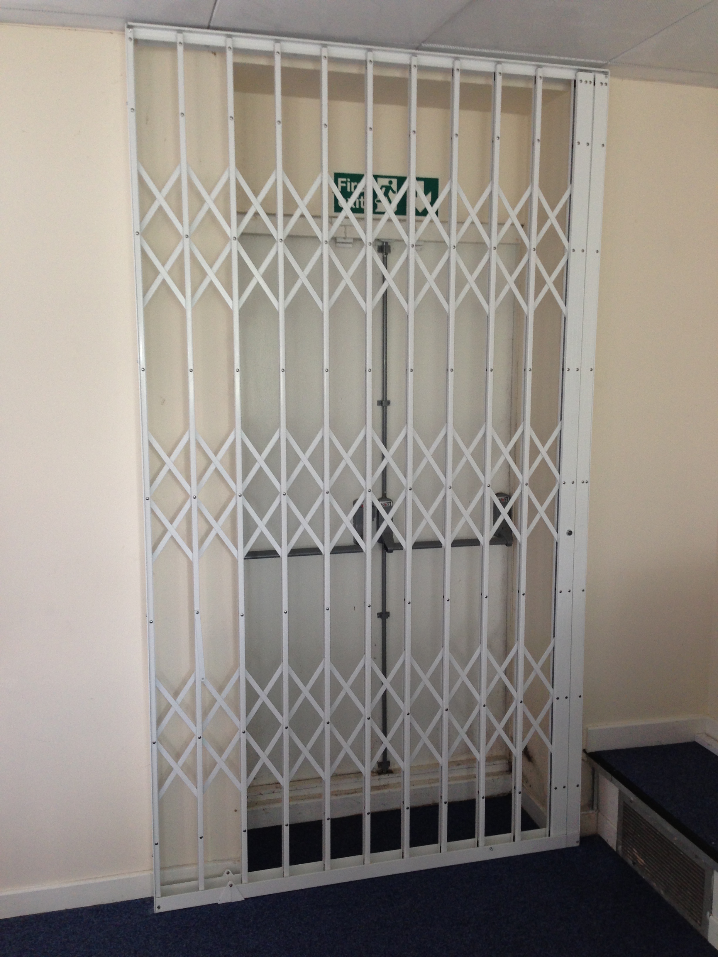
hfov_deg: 42.9
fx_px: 913
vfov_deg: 55.4
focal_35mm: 33
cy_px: 478
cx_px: 359
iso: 80
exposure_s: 1/20
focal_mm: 4.13
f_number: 2.4
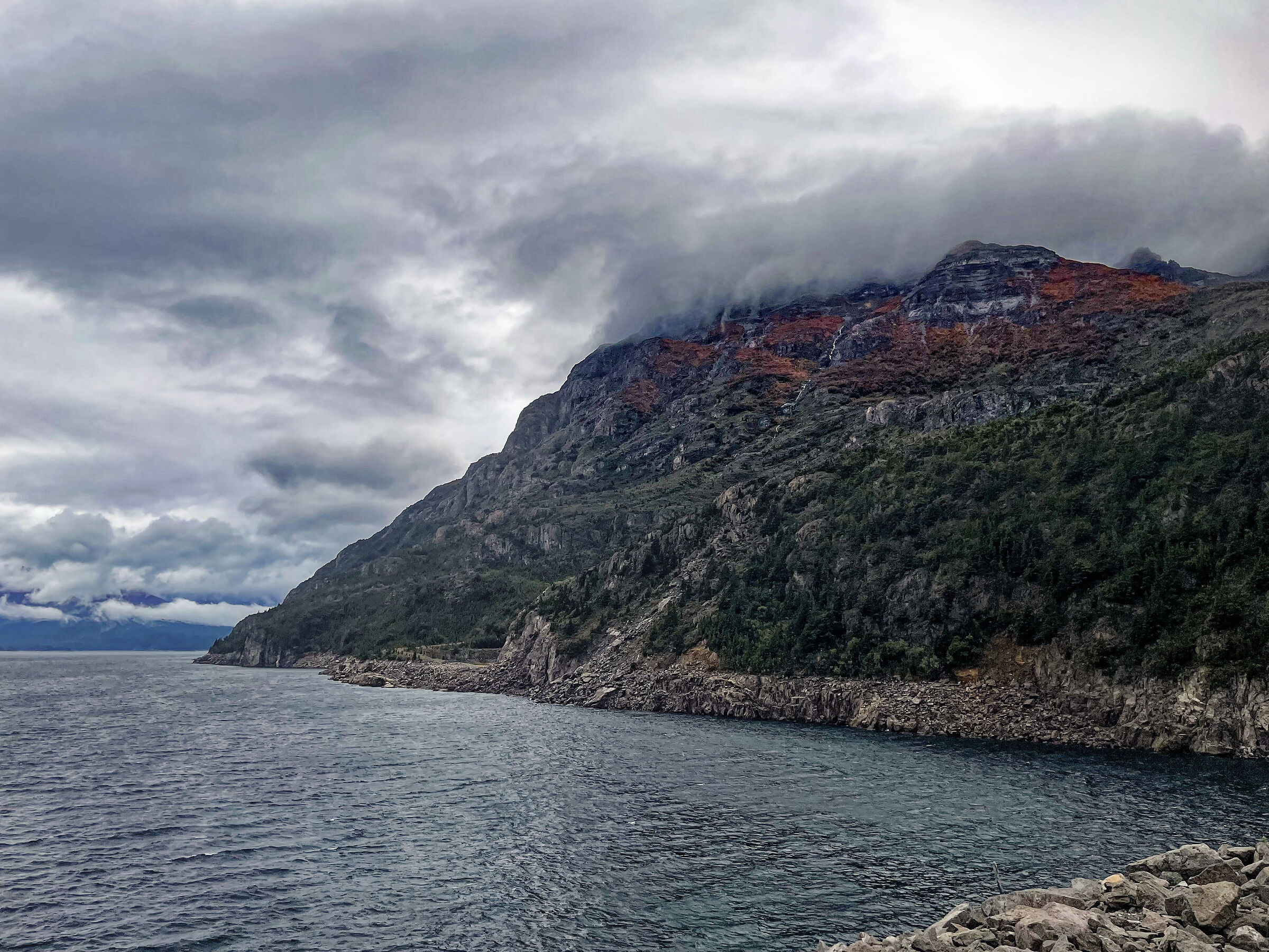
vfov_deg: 53.1
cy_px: 476
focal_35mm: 26
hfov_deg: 67.3
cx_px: 634
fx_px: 953
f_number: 1.6
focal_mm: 4.2
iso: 32
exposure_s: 1/578
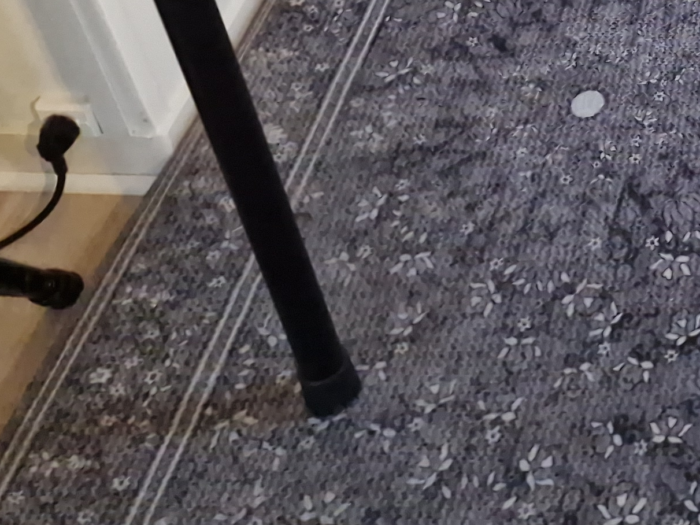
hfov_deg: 22.5
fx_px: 1537
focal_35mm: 76
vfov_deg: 17.5
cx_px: 947
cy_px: -256
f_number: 1.8
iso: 640
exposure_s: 1/50
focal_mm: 6.4
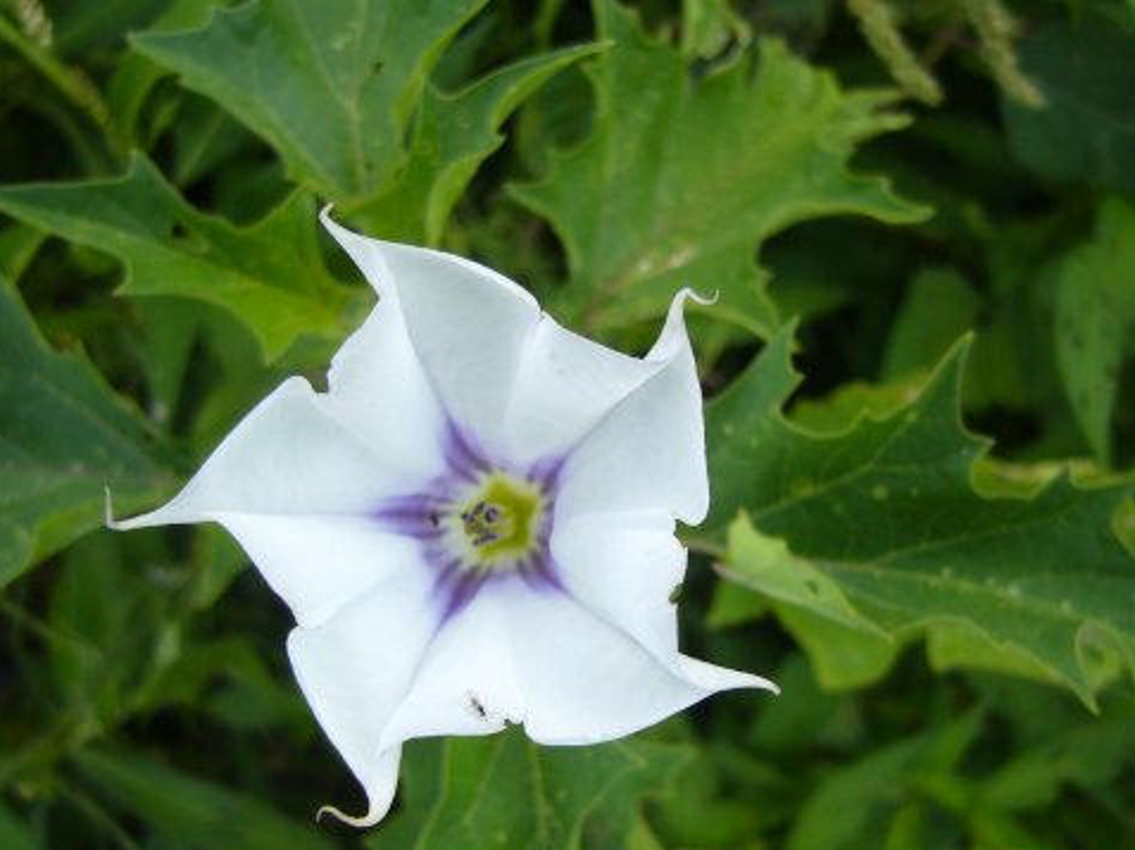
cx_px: 592
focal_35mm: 47
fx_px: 1540
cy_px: 495
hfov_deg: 40.5
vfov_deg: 30.8
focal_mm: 5.8
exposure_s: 1/200
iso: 100
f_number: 2.8
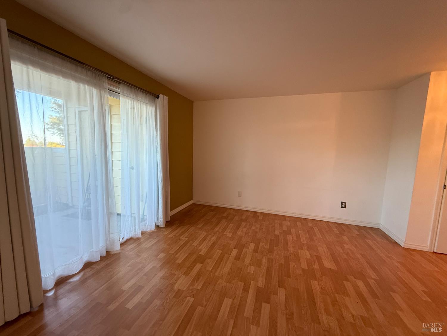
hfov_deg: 102.1
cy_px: 168
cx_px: 224
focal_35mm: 14
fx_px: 181
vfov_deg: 85.7
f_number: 2.2
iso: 320
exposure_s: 1/60
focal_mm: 2.22
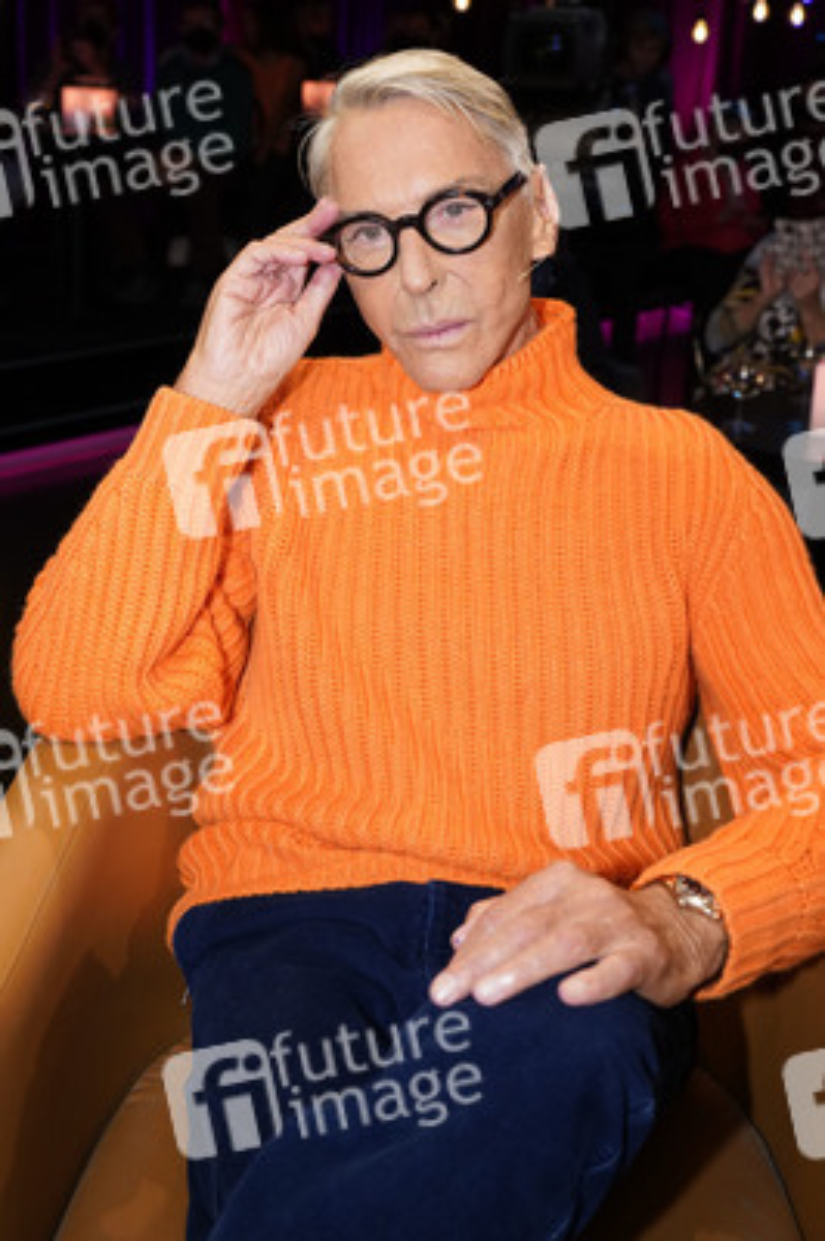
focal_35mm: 33
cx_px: 412
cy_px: 620
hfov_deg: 39.9
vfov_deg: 57.3
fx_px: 1136
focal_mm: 33
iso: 1600
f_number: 4.5
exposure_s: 1/125
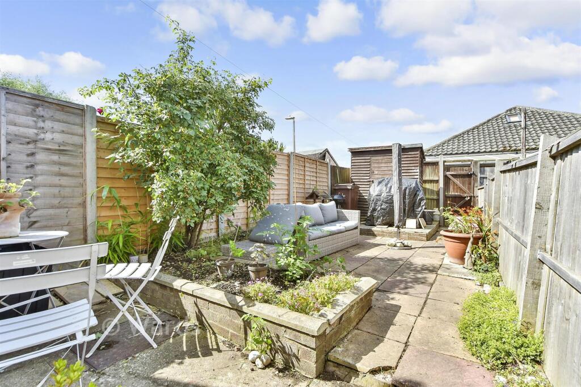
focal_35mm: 15
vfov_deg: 77.3
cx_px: 290
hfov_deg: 100.4
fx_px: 242
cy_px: 194
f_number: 10
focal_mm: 10
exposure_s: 1/400
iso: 640
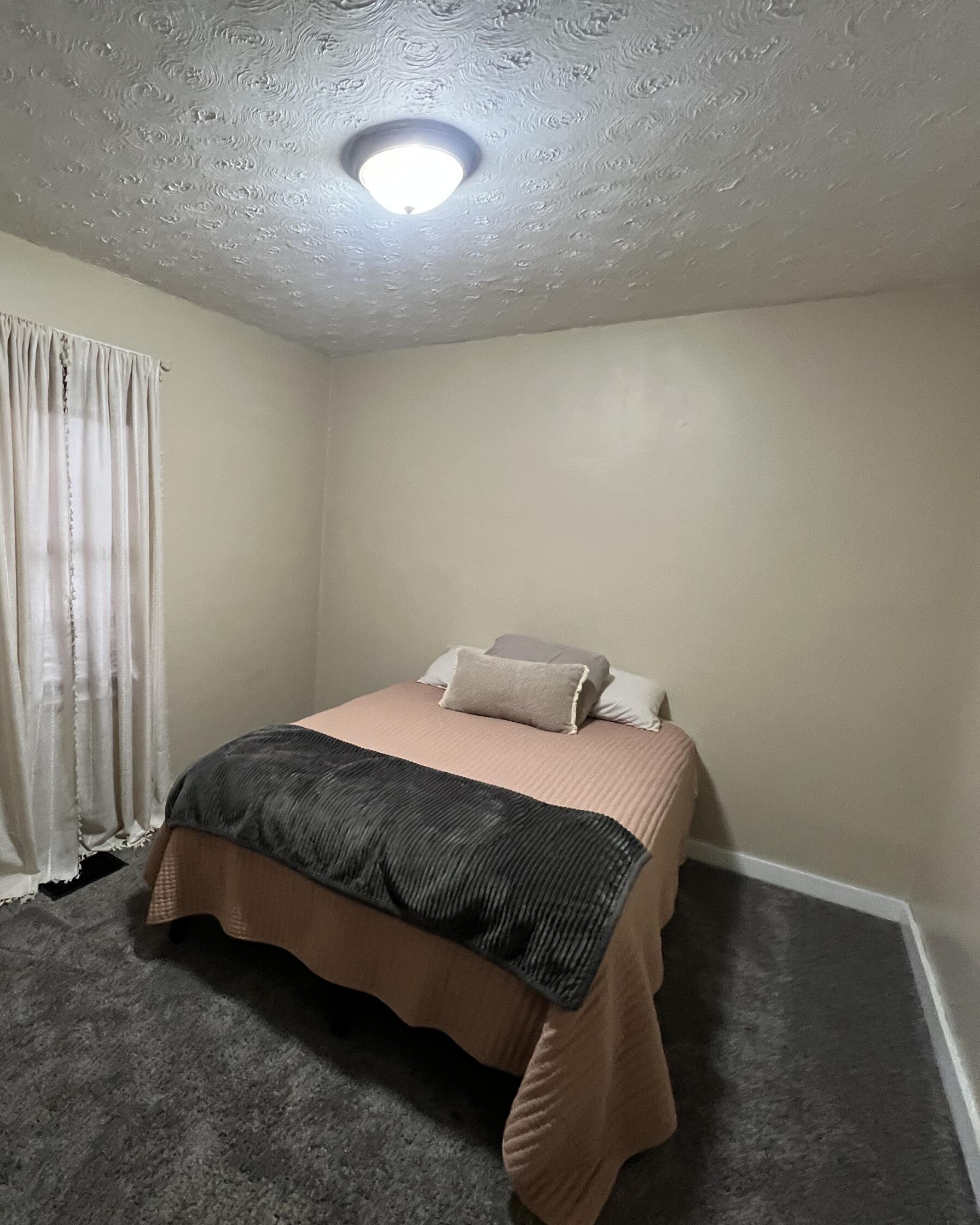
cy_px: 615
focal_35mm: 17
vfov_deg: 89.6
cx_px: 312
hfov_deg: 74.1
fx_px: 616
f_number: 1.8
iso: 640
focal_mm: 1.57
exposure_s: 1/60
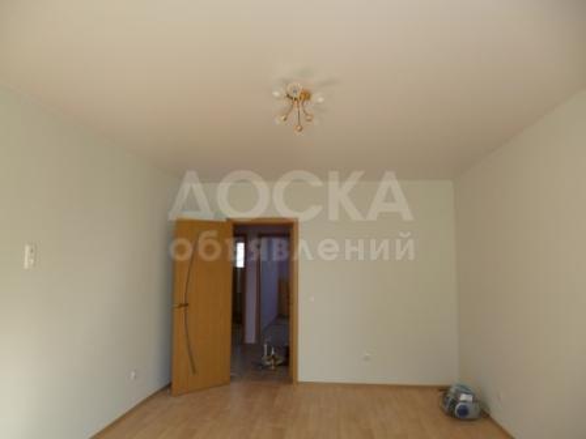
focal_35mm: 24
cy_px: 220
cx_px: 293
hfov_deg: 71.6
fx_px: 406
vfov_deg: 56.8
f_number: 2.5
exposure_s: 1/125
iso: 100
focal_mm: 4.3
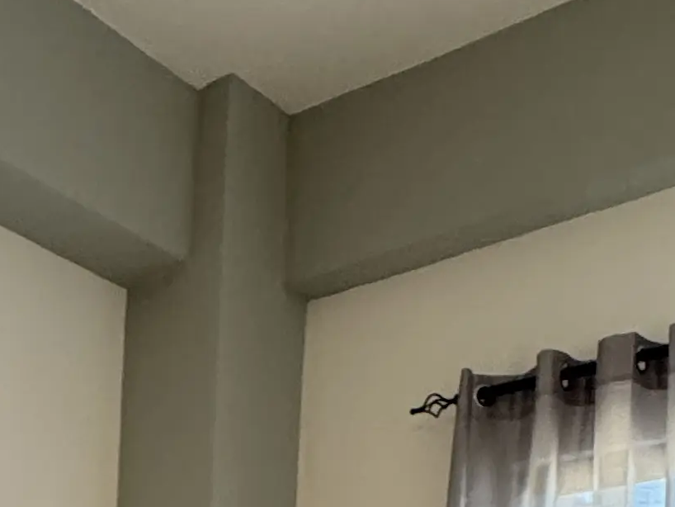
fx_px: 1346
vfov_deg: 16.7
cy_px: 975
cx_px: 3
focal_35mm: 69
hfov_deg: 26.7
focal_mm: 2.22
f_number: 2.2
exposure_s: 1/120
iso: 320
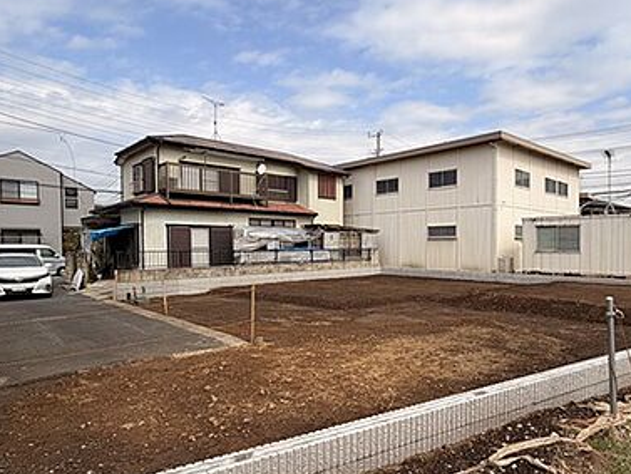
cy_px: 255
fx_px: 419
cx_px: 368
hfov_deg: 73.4
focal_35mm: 23
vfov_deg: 58.8
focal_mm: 2.22
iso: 20
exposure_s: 1/970
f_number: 2.2
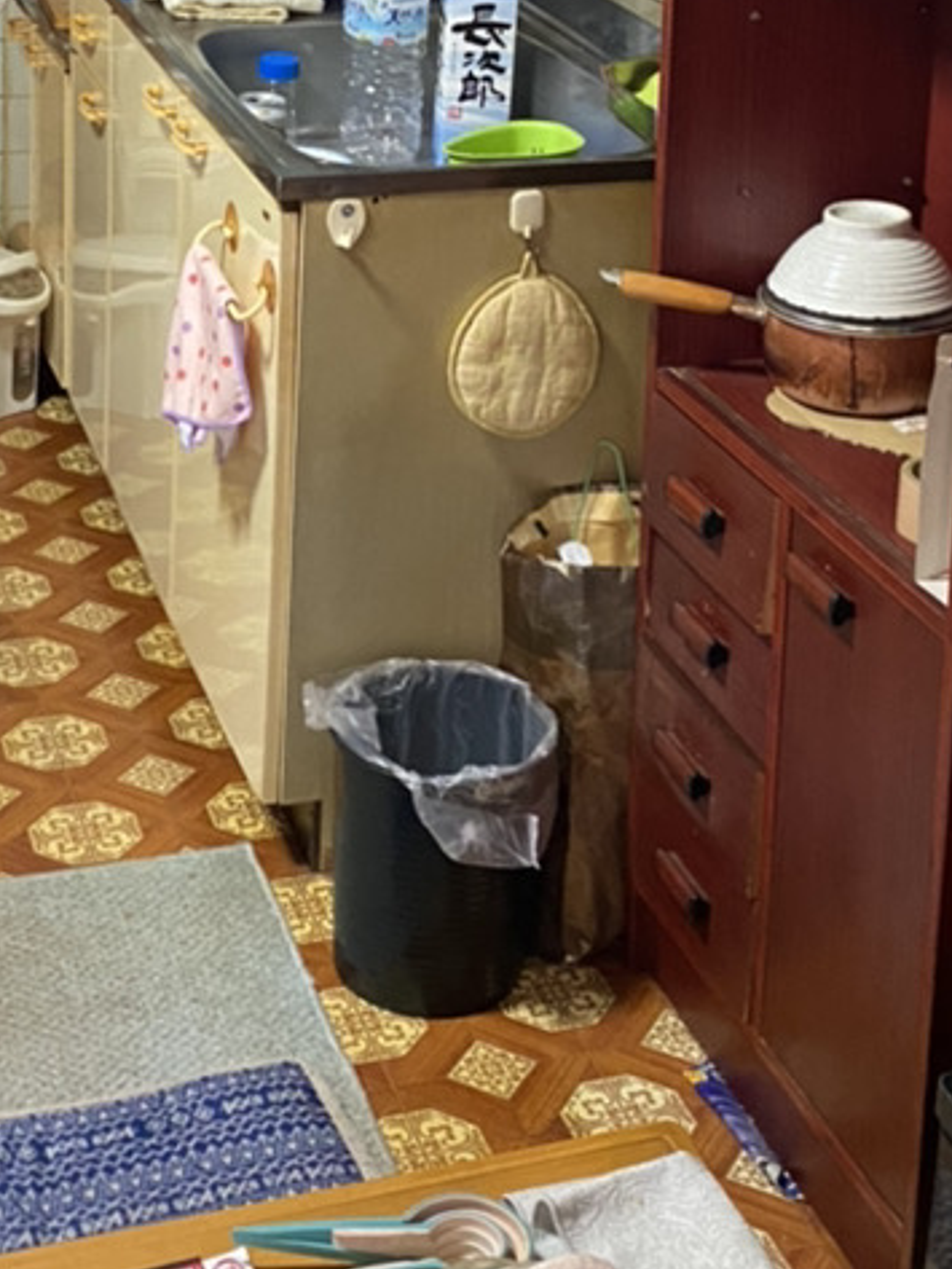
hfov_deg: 22.3
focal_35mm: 66
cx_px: 491
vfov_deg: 28.3
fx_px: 2419
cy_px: 131
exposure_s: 1/50
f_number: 1.8
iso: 400
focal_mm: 4.25
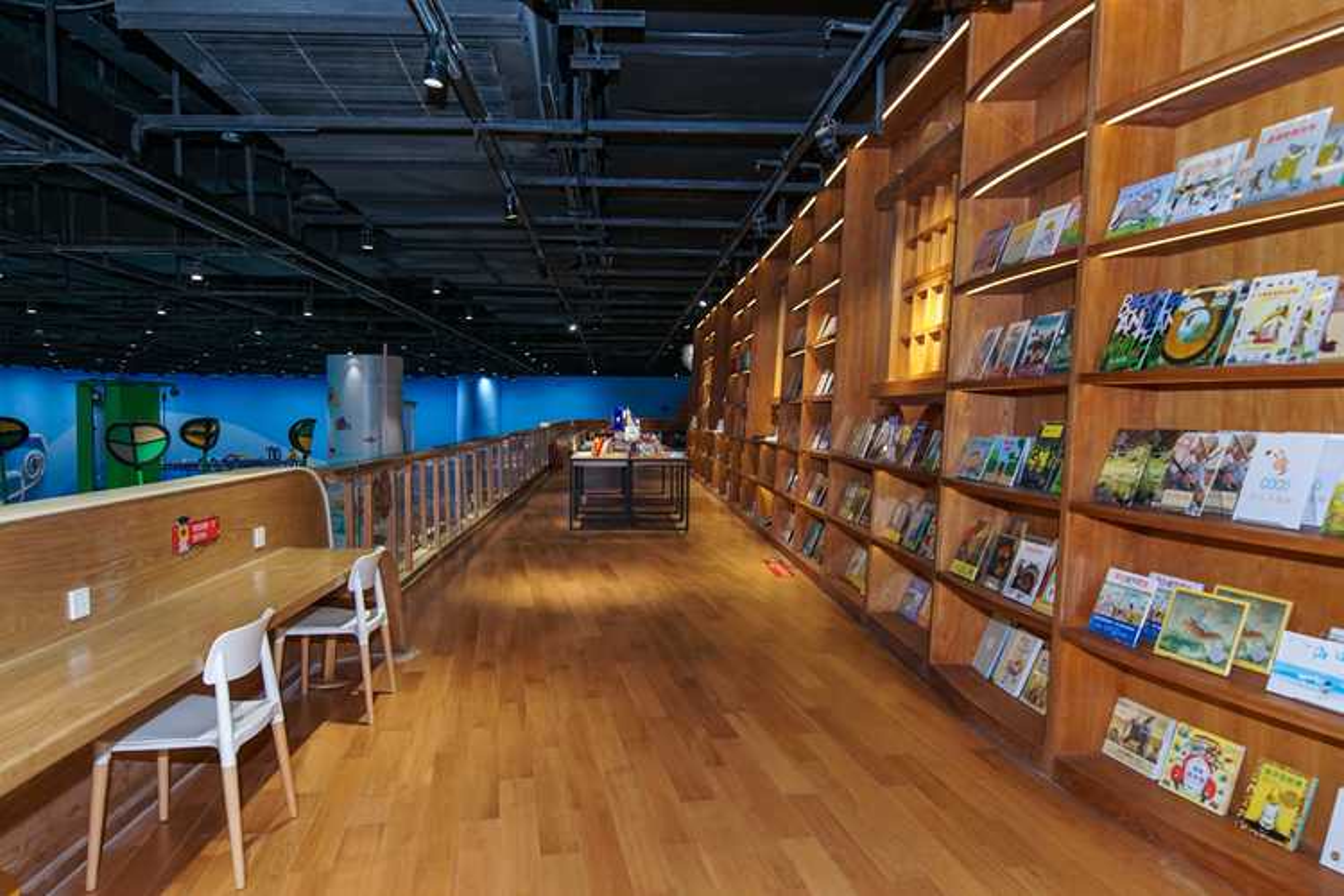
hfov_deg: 77.3
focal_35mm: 22
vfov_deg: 56.1
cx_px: 672
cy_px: 448
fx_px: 840
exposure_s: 1/90
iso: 400
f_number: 4
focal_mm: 15
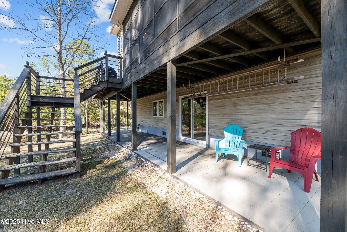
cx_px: 174
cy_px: 116
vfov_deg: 81.2
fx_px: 135
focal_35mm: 14
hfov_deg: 104.3
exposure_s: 1/80
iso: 320
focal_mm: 14
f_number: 9
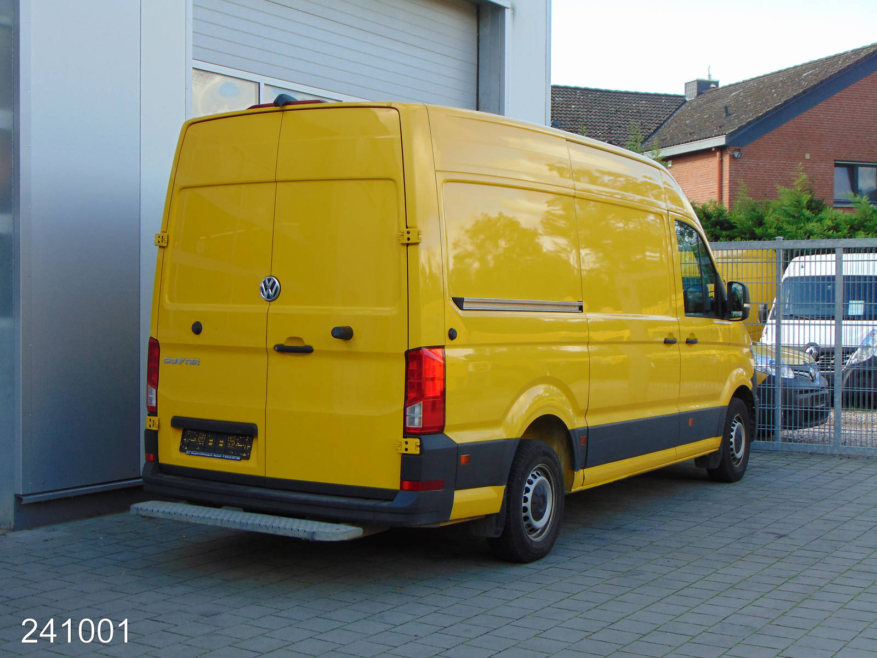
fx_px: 1267
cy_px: 329
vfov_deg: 29.1
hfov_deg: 38.2
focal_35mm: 50
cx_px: 438
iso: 80
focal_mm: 9
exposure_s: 1/200
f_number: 3.5
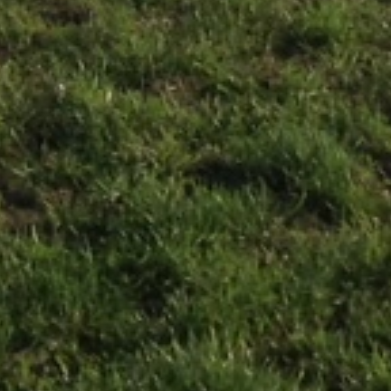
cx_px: -141
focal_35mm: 262
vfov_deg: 6.3
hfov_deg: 6.6
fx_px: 3348
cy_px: -679
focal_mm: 3.3
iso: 25
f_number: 2.4
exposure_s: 1/1054
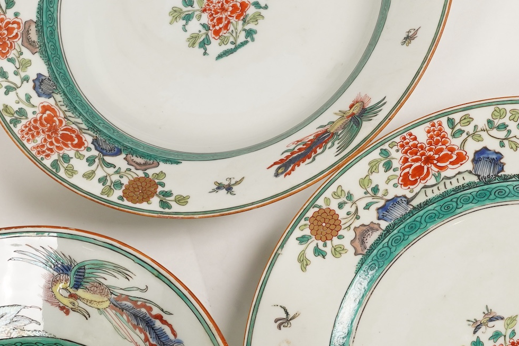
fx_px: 2623
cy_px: 229
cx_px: 139
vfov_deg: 7.5
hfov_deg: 11.3
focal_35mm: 182
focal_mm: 65
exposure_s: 1/125
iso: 500
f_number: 14
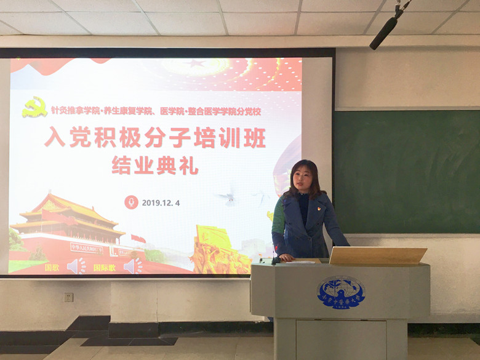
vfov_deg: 48.2
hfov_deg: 61.7
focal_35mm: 29
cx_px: 240
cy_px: 180
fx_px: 402
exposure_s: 1/33
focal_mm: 4.15
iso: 25
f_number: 2.2
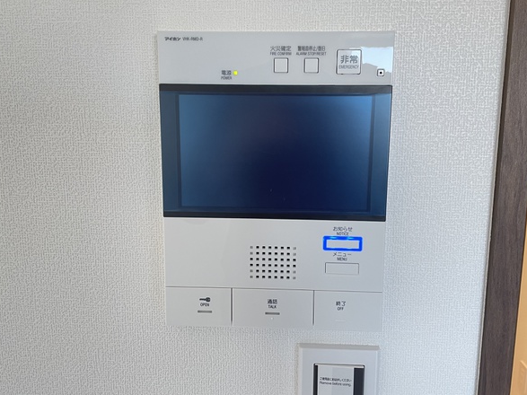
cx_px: 272
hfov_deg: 58.3
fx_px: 472
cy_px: 173
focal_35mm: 31
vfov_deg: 45.3
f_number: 1.6
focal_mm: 4.2
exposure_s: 1/67
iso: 125
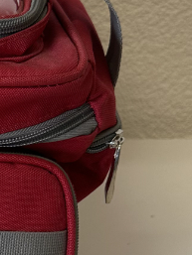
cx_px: -129
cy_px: 223
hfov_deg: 12.3
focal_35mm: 112
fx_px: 828
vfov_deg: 17.3
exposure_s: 1/100
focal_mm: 6.9
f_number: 1.8
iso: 64
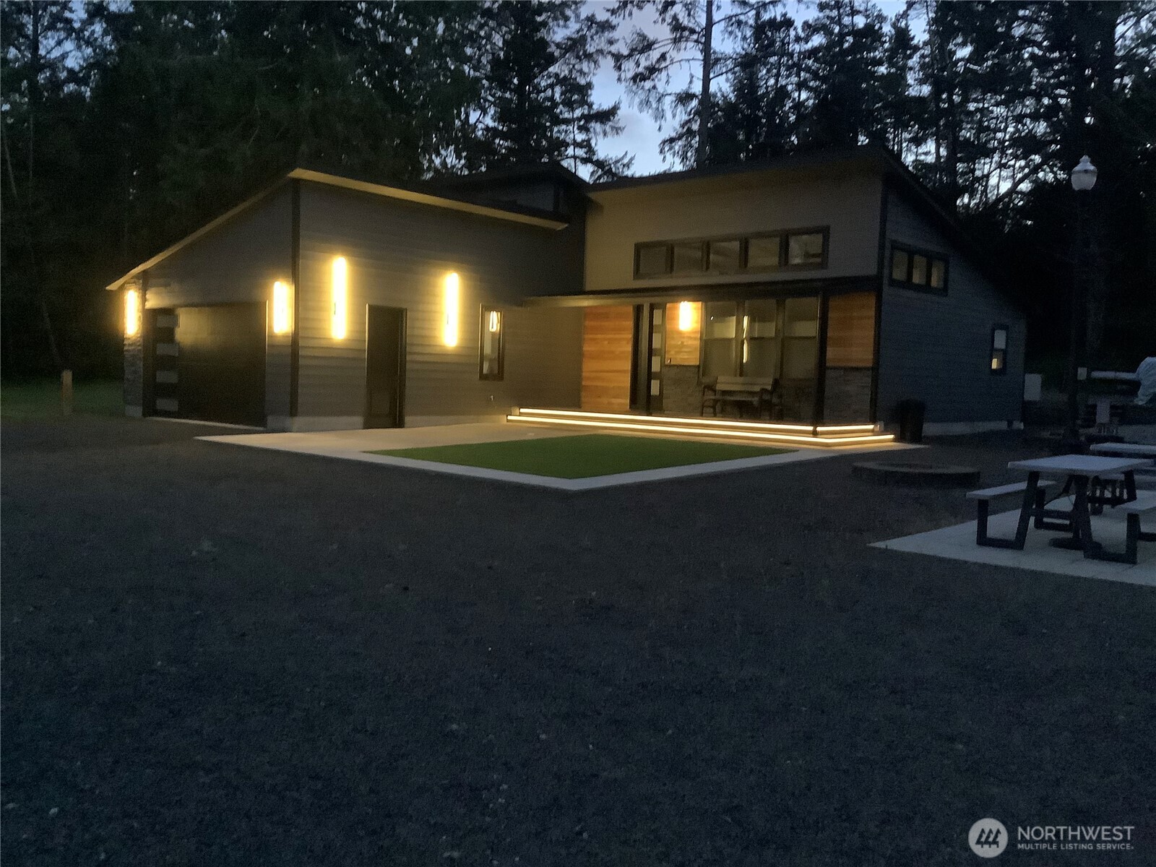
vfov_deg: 45.4
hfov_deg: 58.4
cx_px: 578
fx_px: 1035
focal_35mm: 31
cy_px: 434
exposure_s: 1/15
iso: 800
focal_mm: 3.3
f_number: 2.4
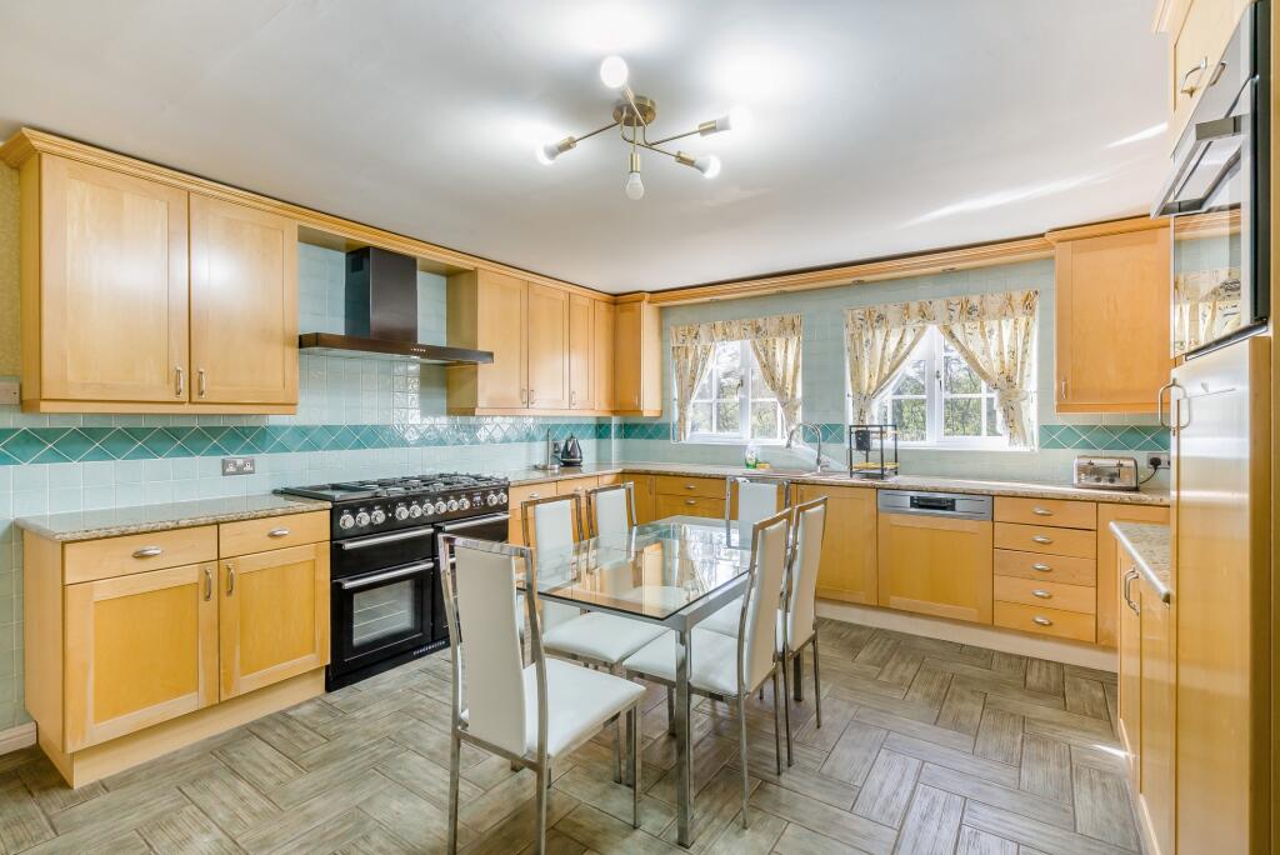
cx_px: 640
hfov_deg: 96.7
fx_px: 569
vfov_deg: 73.8
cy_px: 428
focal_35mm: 16
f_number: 10
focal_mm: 16
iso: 100
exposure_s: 1/6
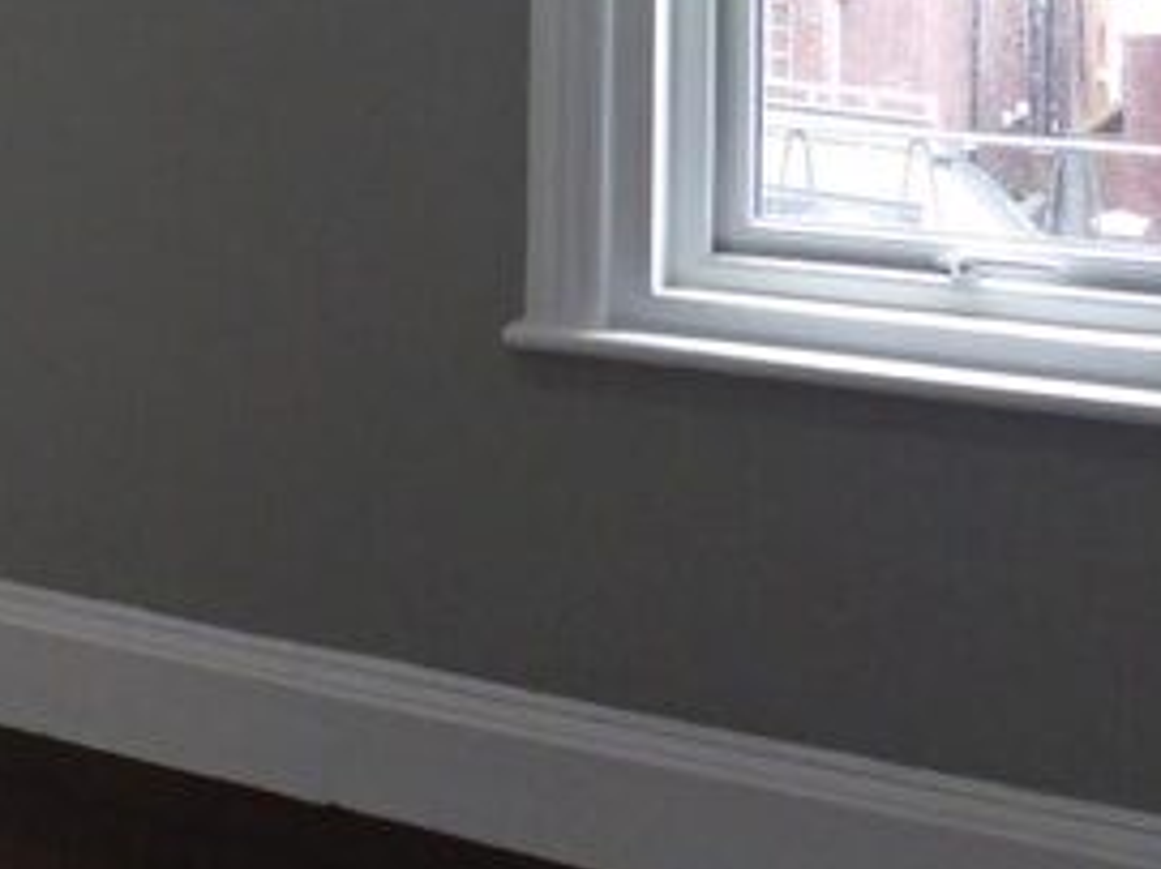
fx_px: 2079
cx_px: 244
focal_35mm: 62
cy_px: -165
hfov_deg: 30.5
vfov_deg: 21.9
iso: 400
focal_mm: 4.3
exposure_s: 1/60
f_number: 4.5
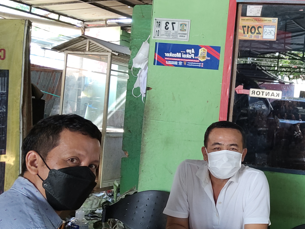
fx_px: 423
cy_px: 126
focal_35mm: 48
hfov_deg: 36.3
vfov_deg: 30.2
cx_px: 294
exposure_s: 1/50
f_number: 2
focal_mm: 3.61
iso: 157
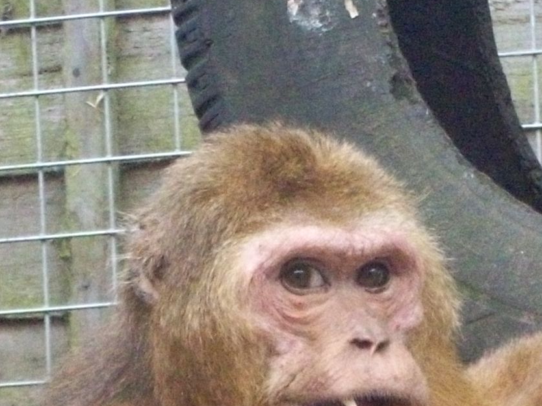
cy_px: 603
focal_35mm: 369
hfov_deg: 5.4
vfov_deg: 4.0
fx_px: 5776
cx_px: 311
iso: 515
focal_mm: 18
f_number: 4.8
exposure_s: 1/257
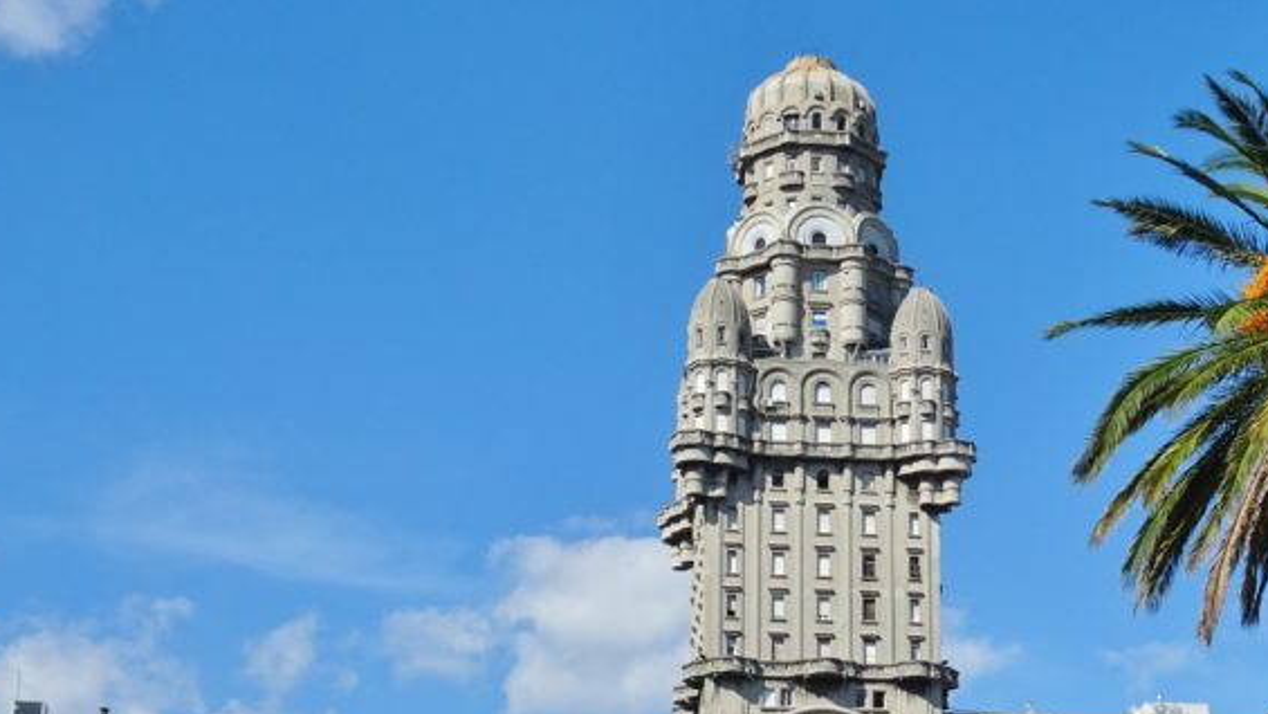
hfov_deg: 27.9
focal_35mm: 75
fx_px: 2522
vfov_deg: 15.8
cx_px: 940
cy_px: 698
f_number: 4
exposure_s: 1/1000
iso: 80
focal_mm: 6.56
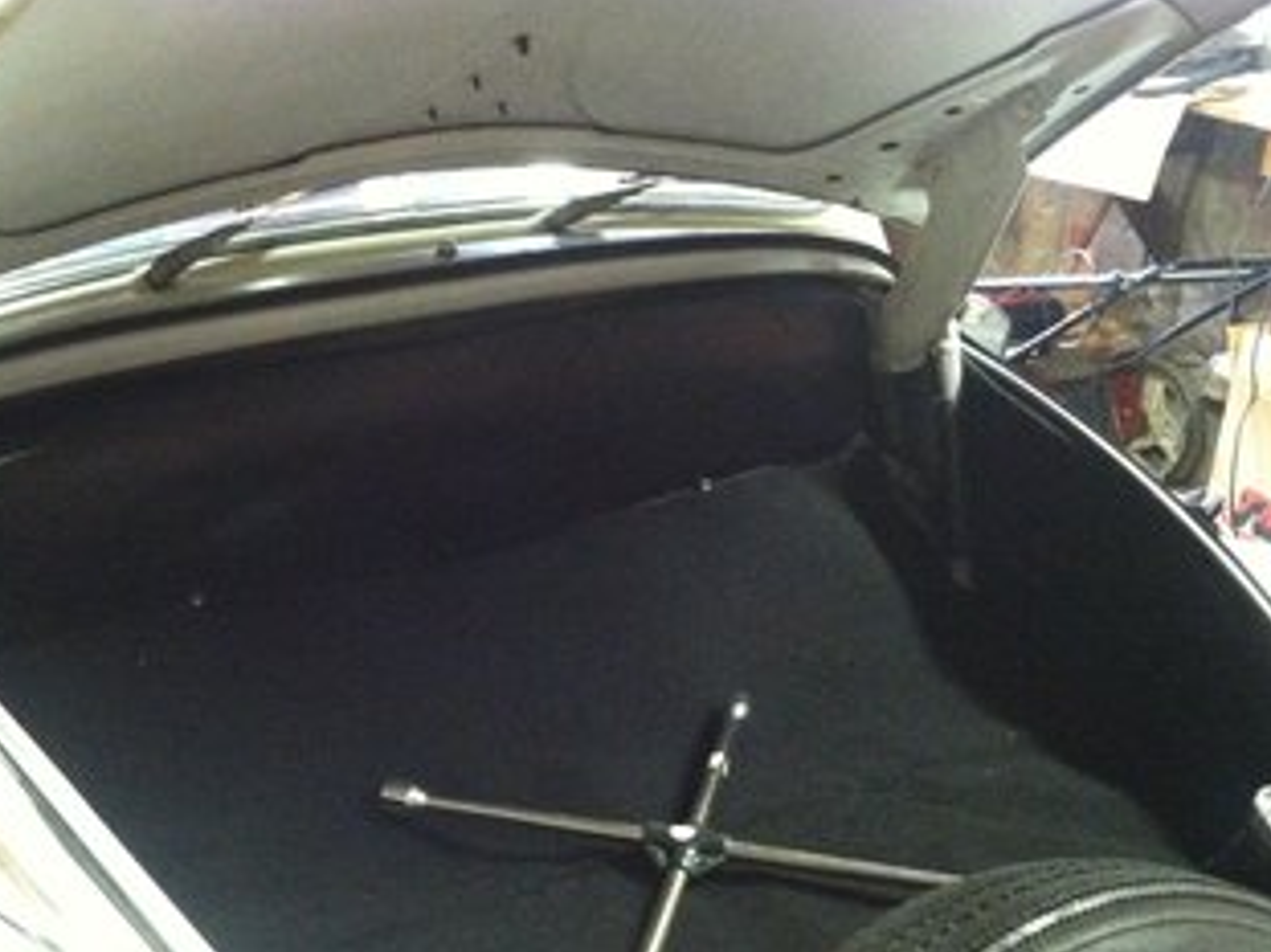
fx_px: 1652
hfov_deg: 41.9
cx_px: 527
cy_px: 590
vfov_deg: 32.0
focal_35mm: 45
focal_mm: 3.85
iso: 1000
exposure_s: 1/17
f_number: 2.8
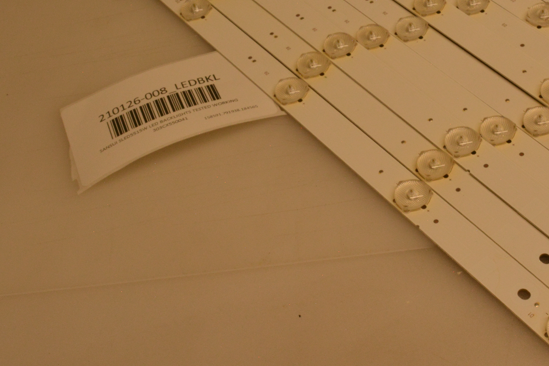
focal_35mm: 72
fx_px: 1098
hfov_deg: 27.9
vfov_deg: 18.7
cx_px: 355
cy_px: 74
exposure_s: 1/25
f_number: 25
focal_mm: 24
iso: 800
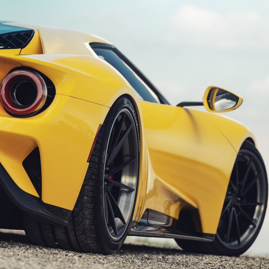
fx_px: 2347
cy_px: 126
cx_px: 117
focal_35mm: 267
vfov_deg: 6.6
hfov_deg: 6.6
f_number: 4
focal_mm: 178
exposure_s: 1/200
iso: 100
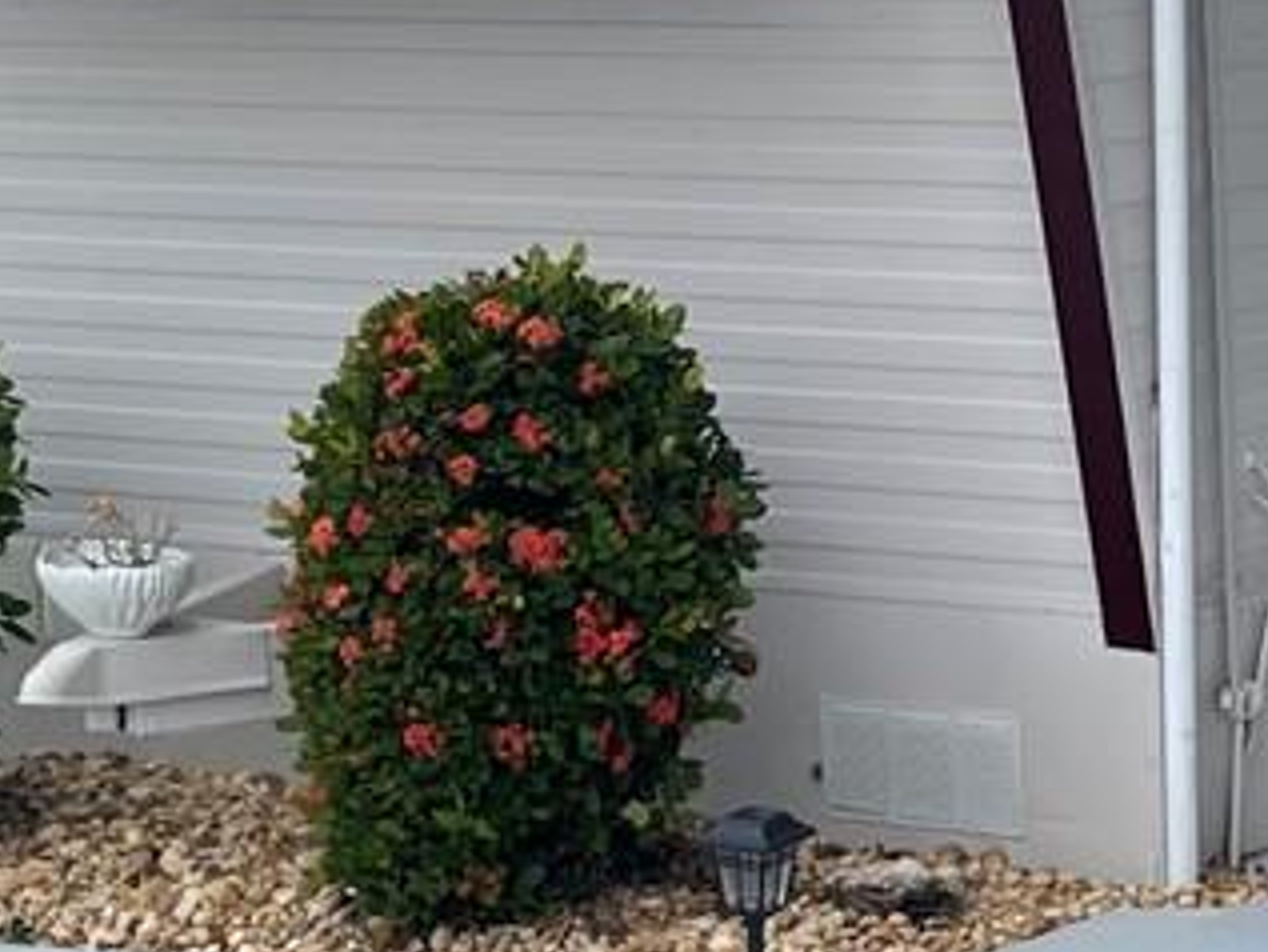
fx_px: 4617
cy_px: 116
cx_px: 1396
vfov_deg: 11.7
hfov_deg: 15.2
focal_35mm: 126
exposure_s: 1/978
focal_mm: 5.1
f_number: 1.6
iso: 32
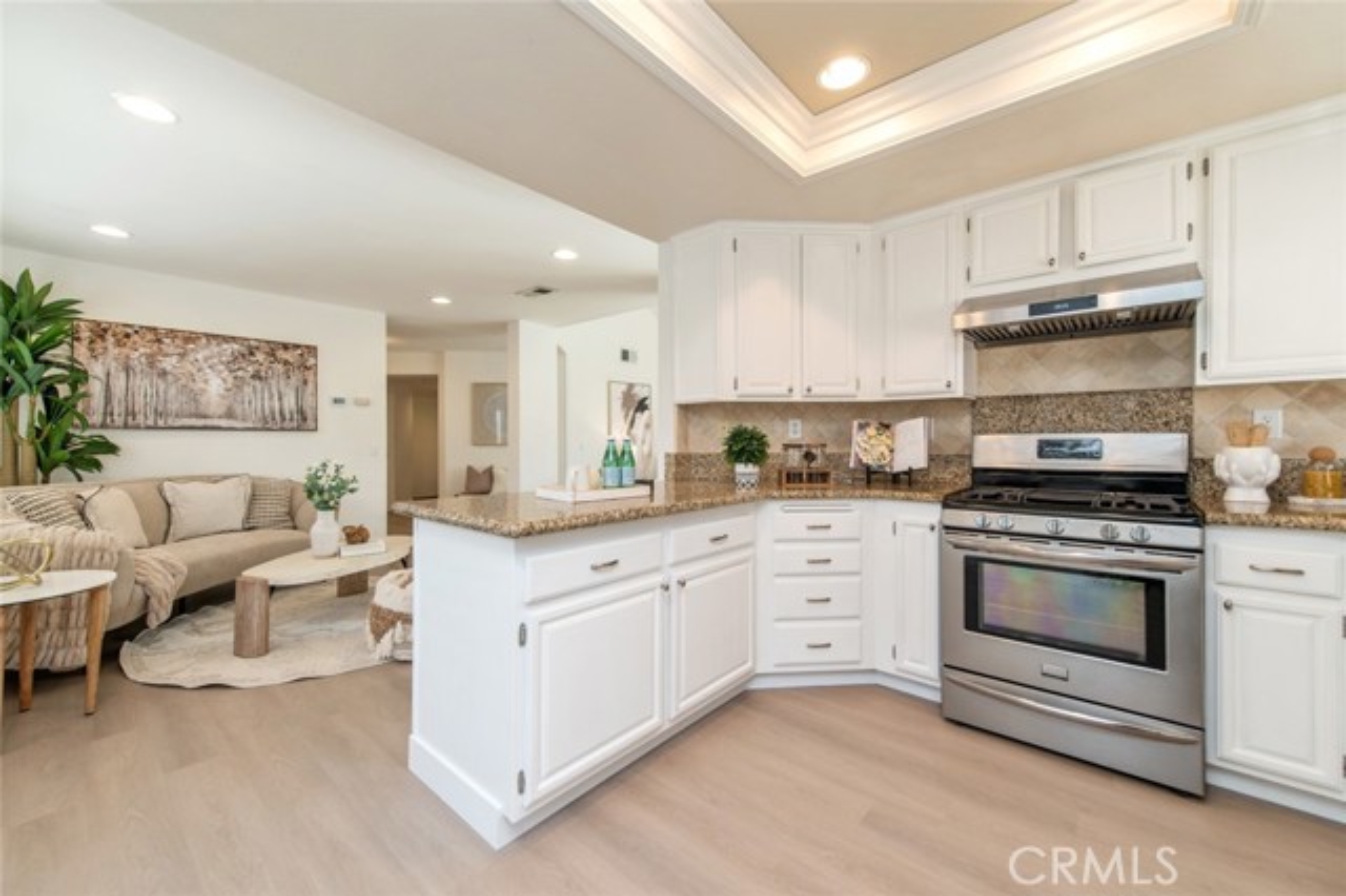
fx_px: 523
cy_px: 448
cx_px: 673
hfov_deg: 104.3
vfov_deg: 81.1
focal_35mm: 14
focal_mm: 14
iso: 220
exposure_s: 1/60
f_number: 4
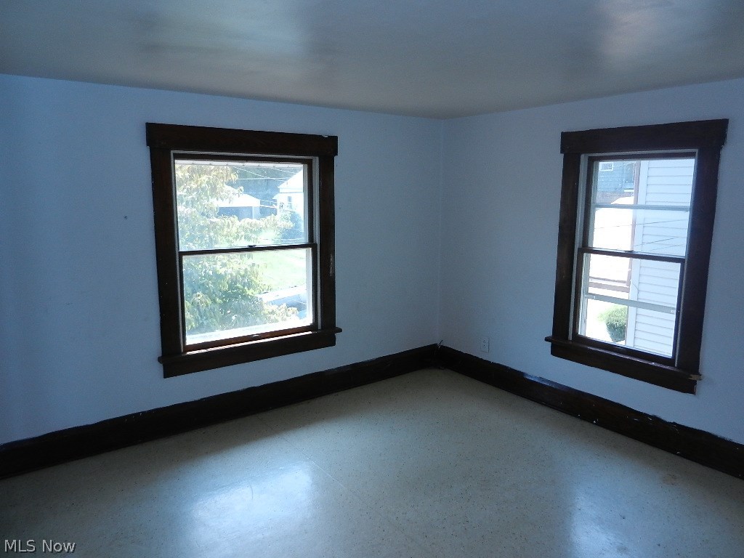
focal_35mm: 25
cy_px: 279
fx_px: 537
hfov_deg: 69.4
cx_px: 372
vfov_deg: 54.9
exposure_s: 1/160
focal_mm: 4.5
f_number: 3.5
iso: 160
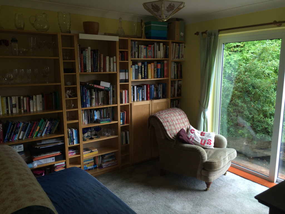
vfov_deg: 46.8
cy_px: 107
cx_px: 142
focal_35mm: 30
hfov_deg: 60.0
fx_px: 247
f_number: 2.2
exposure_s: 1/44
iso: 32
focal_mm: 4.12
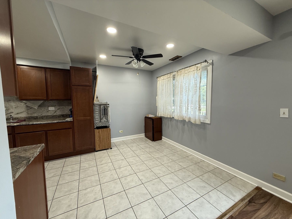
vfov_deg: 85.7
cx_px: 146
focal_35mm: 14
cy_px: 110
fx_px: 118
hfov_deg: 102.1
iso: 160
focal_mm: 2.22
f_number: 2.2
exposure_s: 1/99
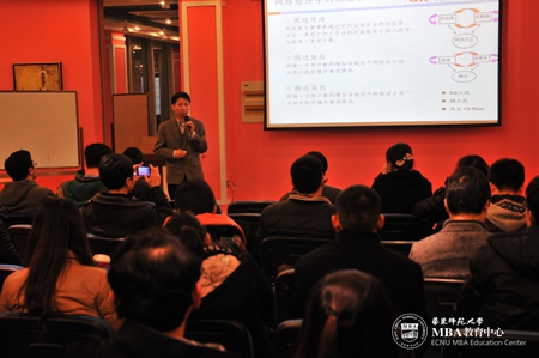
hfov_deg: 30.5
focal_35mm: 66
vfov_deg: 20.6
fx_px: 987
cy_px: 179
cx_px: 270
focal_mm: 44
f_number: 4.2
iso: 400
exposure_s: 1/30
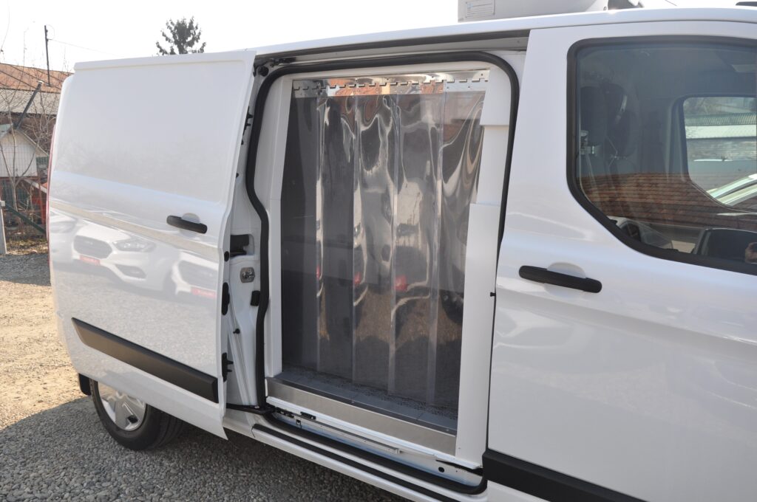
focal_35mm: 32
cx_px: 378
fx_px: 662
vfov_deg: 41.6
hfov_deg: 59.6
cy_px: 251
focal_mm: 21
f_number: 8
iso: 400
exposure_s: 1/250
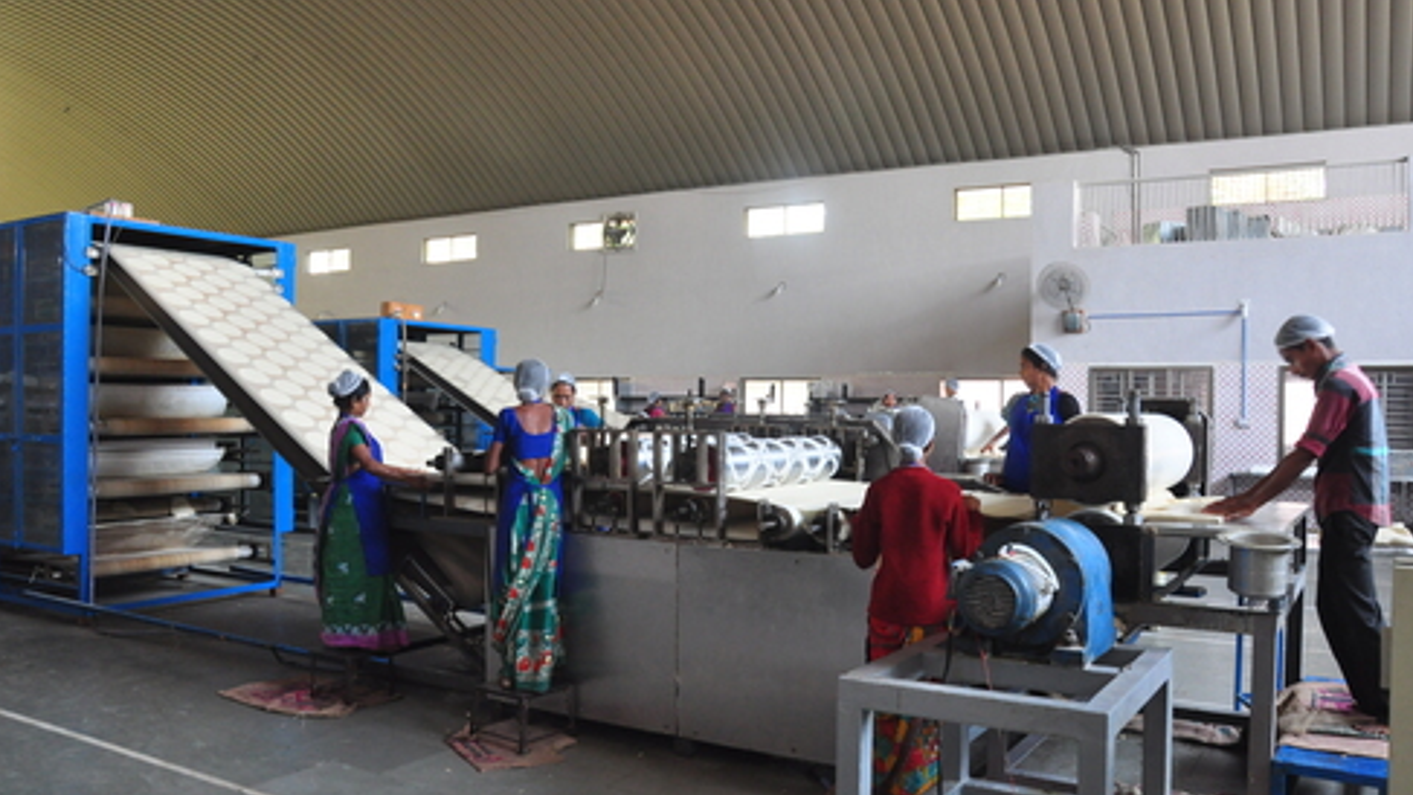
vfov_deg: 40.2
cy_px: 398
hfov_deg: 66.1
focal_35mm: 29
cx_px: 708
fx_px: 1087
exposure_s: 1/25
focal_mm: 18
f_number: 7.1
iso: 1000
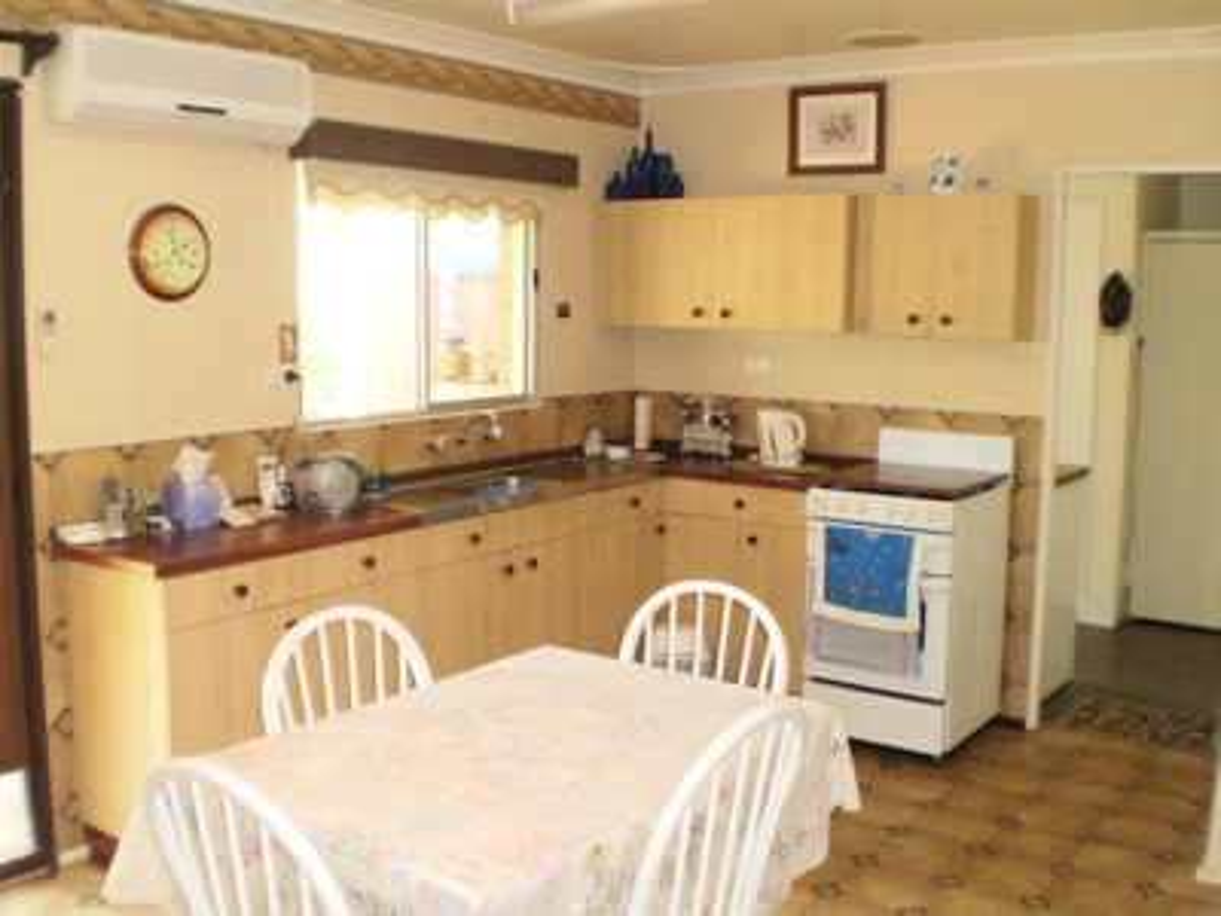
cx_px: 610
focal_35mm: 36
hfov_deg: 51.4
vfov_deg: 39.7
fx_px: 1270
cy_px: 458
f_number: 3.1
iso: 250
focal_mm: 6.3
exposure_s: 1/30
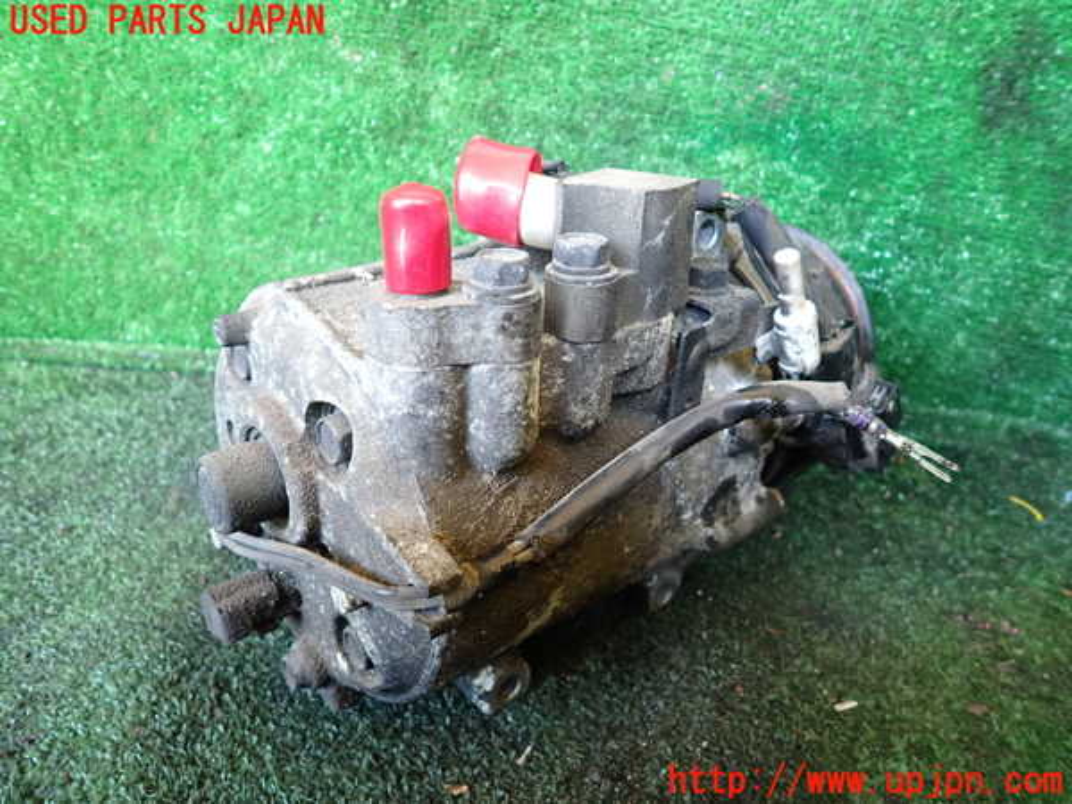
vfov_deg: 54.9
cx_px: 536
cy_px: 402
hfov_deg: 69.4
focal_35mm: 25
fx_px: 774
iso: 320
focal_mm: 4.5
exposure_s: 1/30
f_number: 2
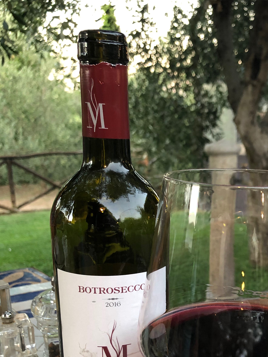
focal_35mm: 48
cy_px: 291
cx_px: 217
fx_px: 495
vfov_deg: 38.0
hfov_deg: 29.5
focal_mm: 3.99
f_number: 1.8
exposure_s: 1/15
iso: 50
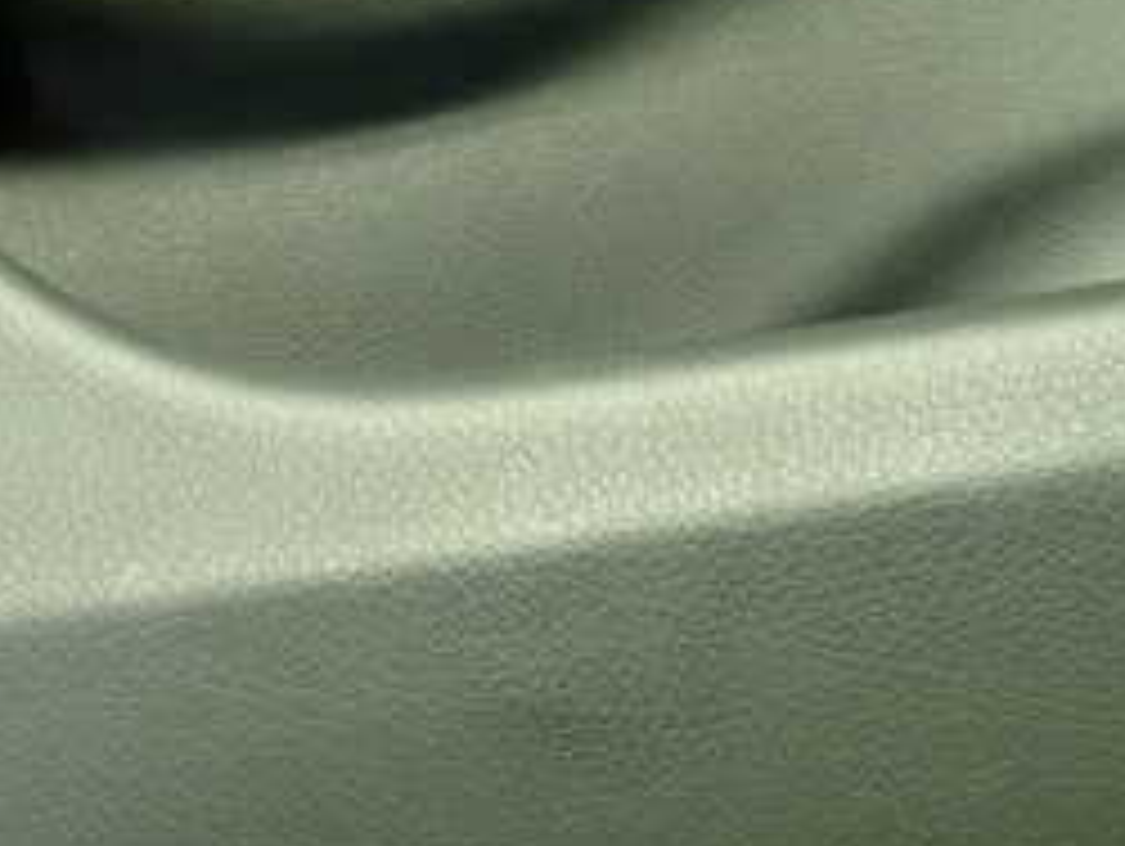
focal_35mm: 60
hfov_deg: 32.0
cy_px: 657
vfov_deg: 24.1
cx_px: 410
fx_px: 1952
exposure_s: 1/30
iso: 320
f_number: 2
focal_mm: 4.5
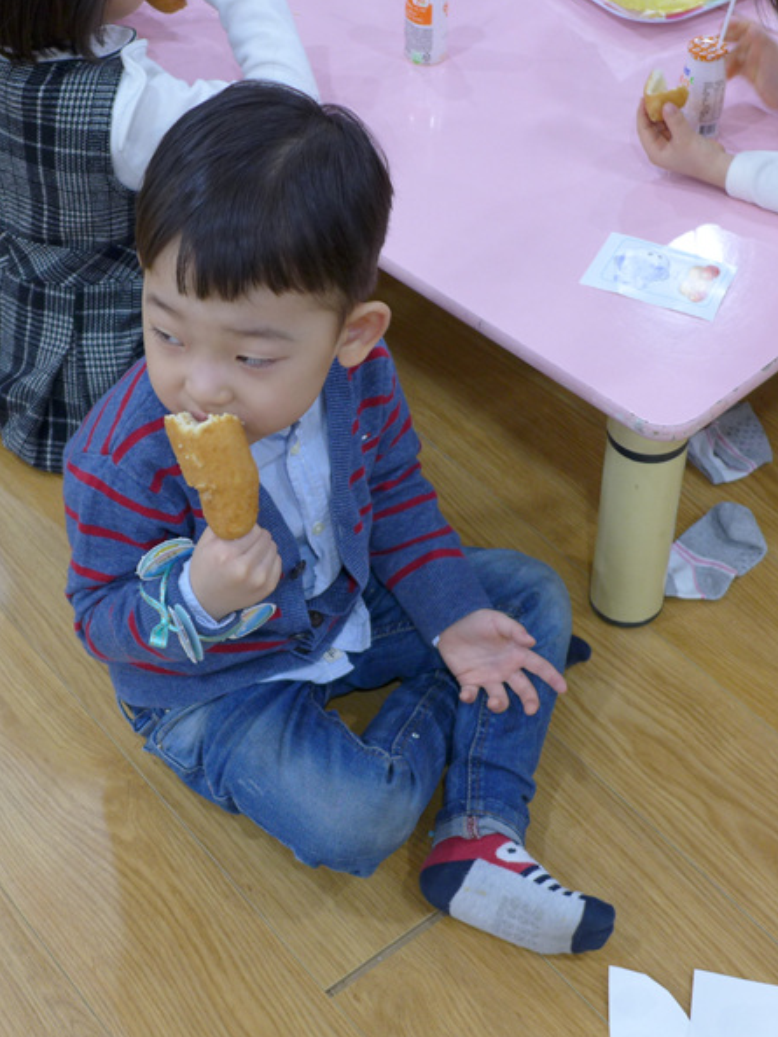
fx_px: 1737
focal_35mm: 58
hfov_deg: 25.2
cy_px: 516
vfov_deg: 33.2
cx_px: 304
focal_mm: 8.4
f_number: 1.8
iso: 160
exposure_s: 1/80
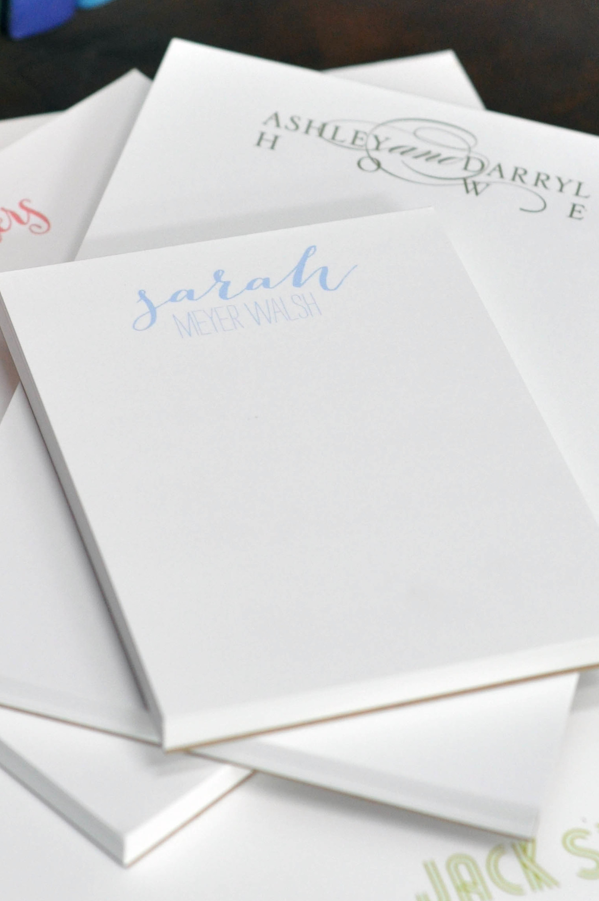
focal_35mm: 140
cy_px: 266
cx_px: 214
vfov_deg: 14.6
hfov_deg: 9.8
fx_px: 3503
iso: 800
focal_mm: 50
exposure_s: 1/60
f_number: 4
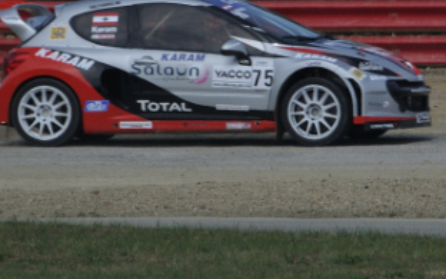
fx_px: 17819
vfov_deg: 0.9
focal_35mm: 1466
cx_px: 313
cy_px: 4
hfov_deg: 1.4
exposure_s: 1/1000
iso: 200
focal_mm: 300
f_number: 5.6
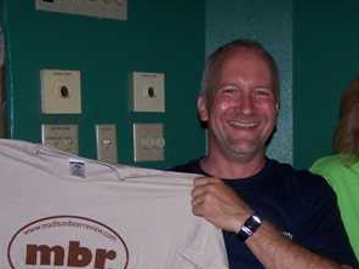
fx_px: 684
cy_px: 217
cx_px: 236
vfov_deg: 22.0
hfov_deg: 29.2
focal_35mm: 66
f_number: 2.8
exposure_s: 1/60
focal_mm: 6.3
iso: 140
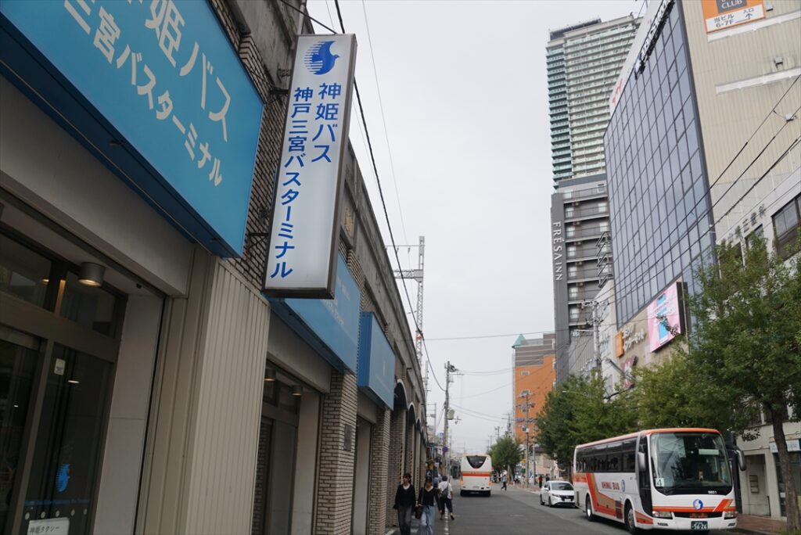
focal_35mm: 27
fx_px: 601
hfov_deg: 67.4
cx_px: 400
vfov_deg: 48.0
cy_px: 268
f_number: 6.3
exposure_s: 1/160
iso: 100
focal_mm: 18
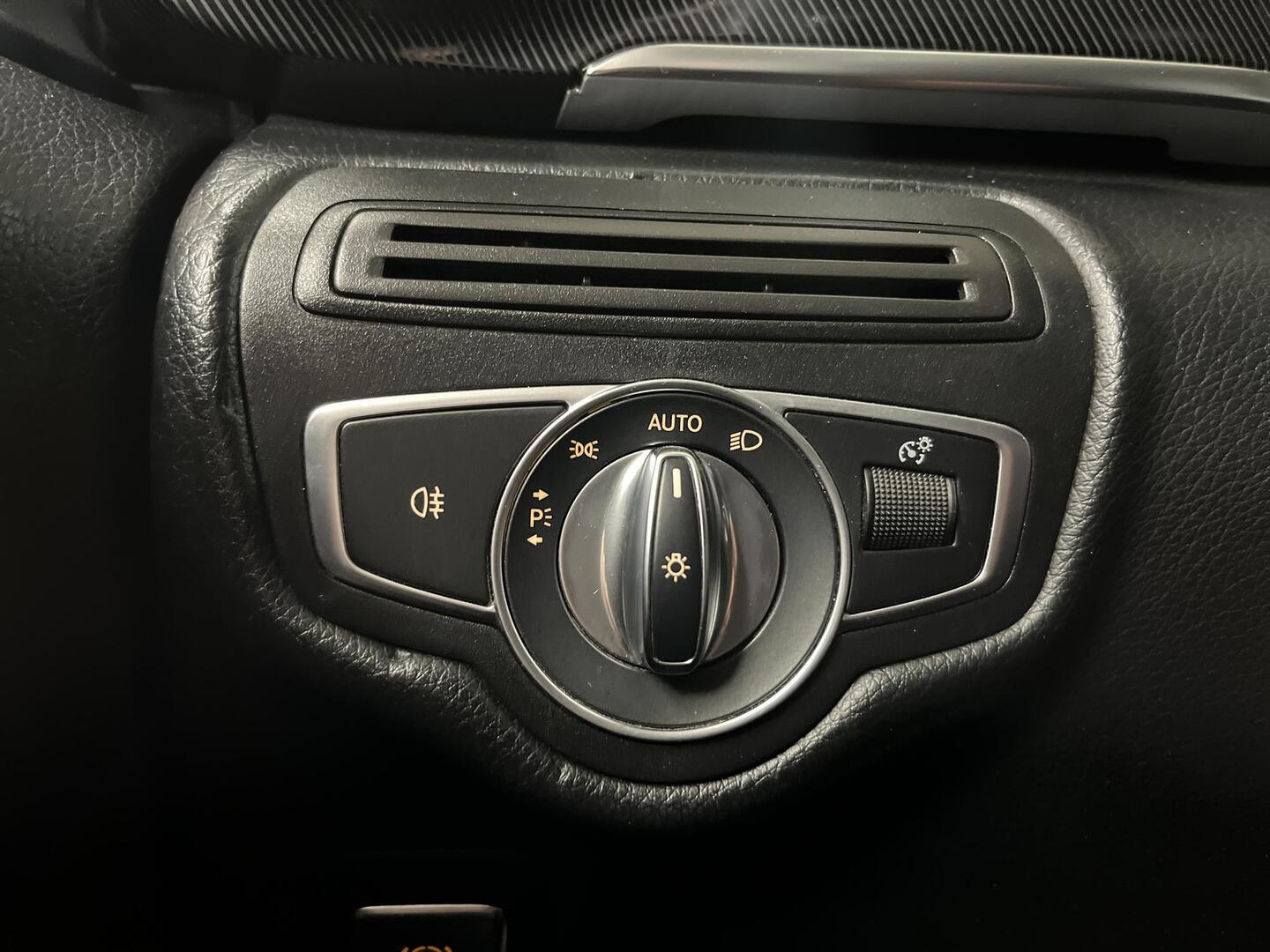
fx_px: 954
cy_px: 476
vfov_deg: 53.1
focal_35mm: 26
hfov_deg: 67.3
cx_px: 635
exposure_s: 1/25
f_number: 1.6
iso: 800
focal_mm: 5.1
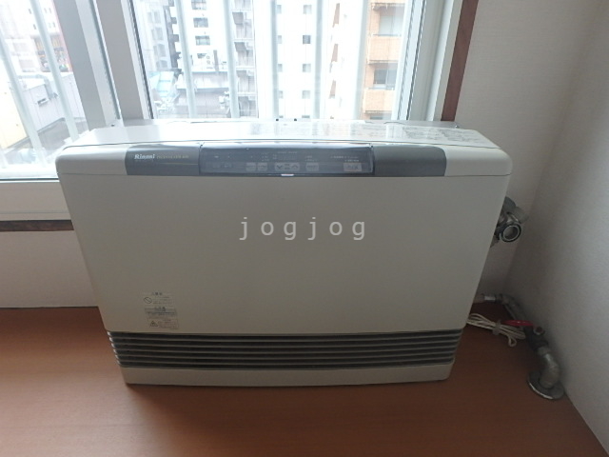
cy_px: 228
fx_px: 369
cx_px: 304
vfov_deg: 63.4
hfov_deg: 79.0
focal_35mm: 21
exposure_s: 1/40
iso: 200
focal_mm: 3.7
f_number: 3.5
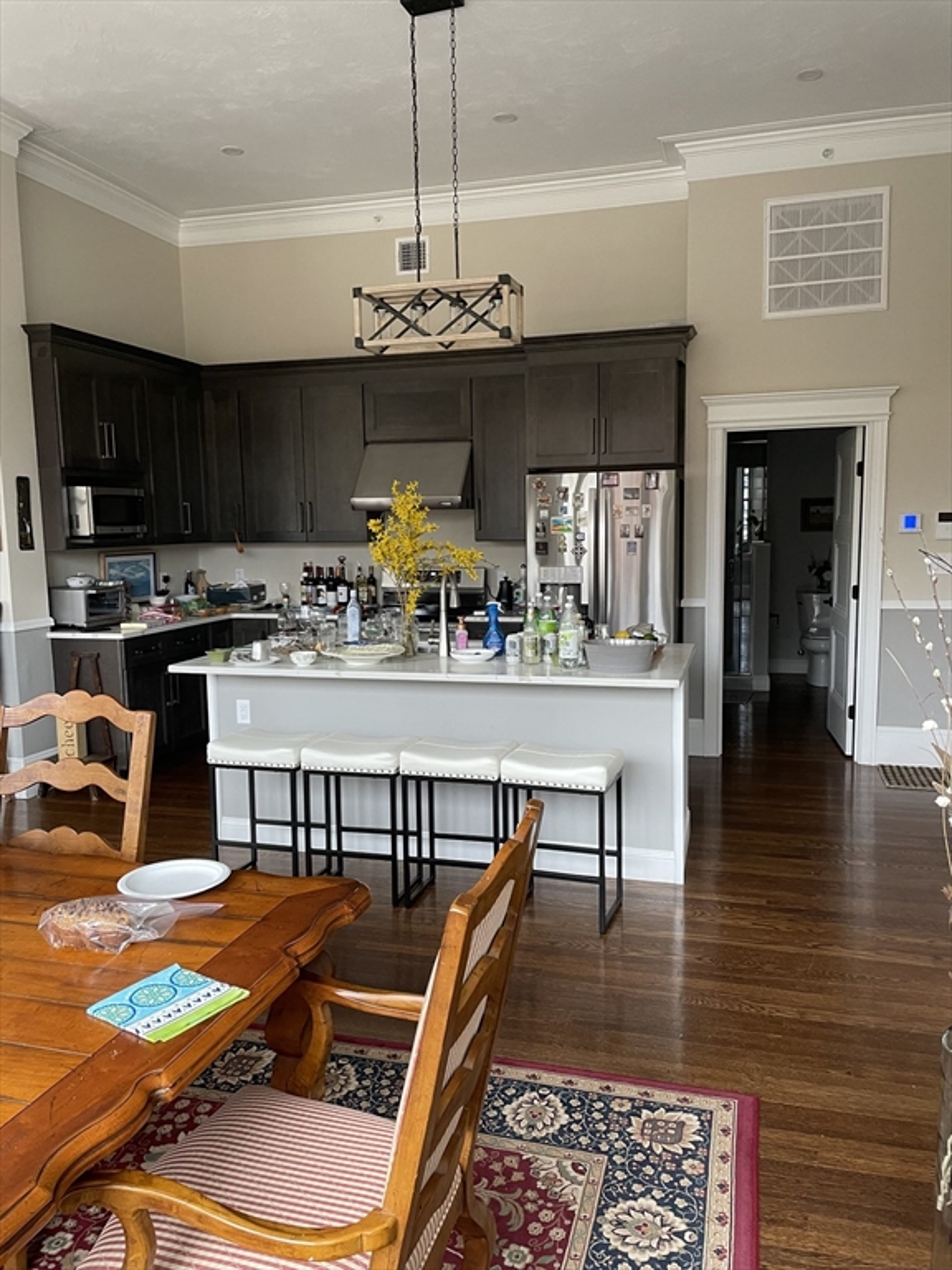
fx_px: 953
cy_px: 635
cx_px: 476
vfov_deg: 67.3
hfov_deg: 53.1
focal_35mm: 26
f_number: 1.6
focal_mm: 4.2
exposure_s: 1/60
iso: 160
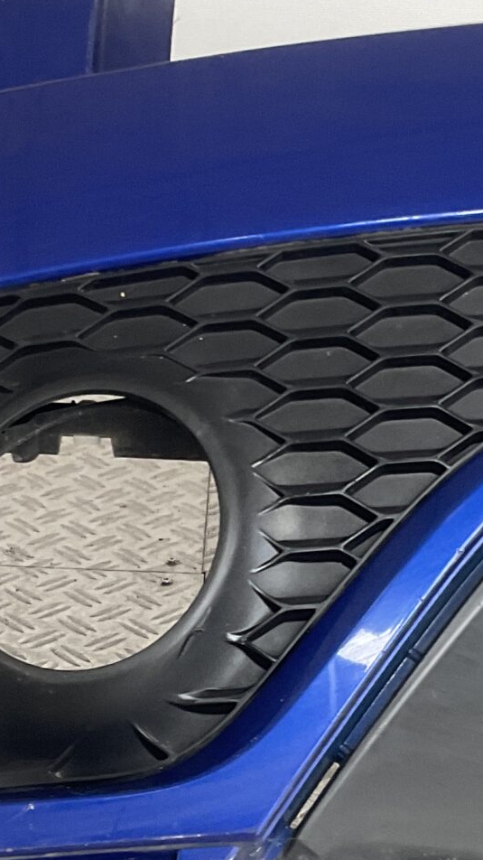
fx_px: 1937
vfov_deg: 25.0
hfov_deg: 14.2
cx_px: 306
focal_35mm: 85
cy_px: 423
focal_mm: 3
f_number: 1.8
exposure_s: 1/120
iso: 50
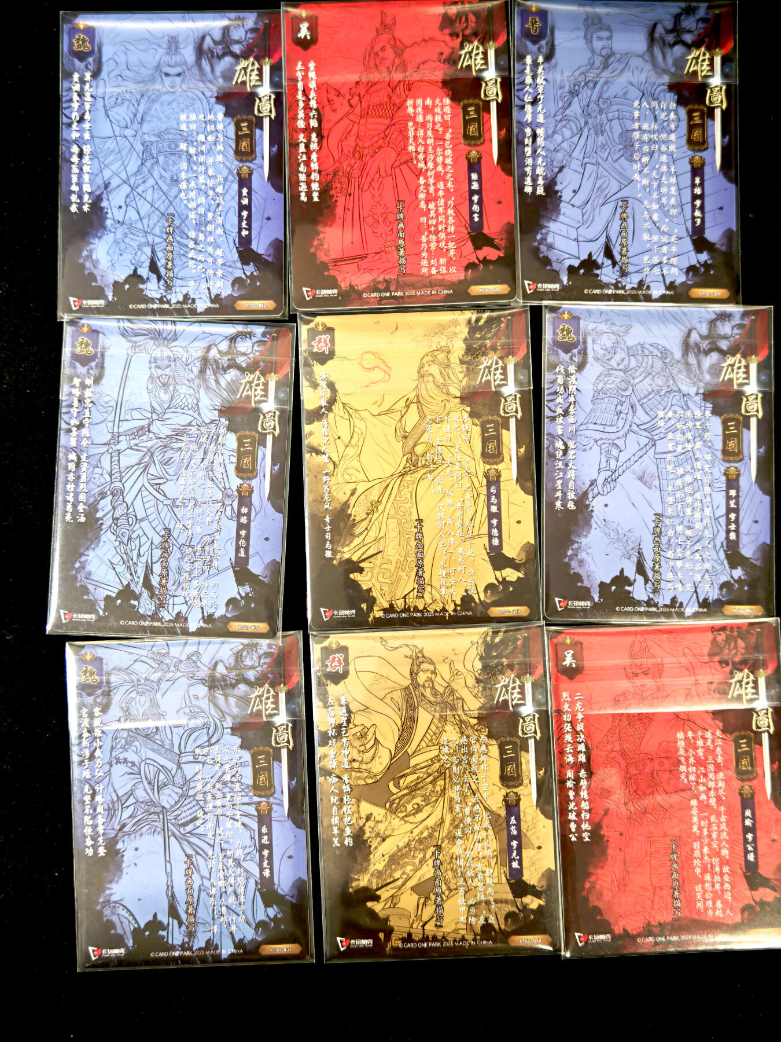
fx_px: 1444
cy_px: 521
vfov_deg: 39.7
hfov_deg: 30.3
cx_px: 390
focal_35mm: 48
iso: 400
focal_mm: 6.67
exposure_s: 1/33
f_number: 1.9
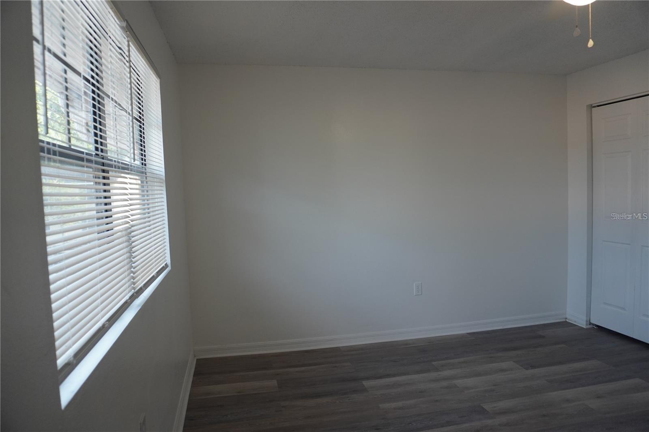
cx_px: 324
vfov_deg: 53.1
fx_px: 433
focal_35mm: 24
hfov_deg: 73.8
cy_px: 216
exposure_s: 1/160
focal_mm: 16
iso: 500
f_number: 4
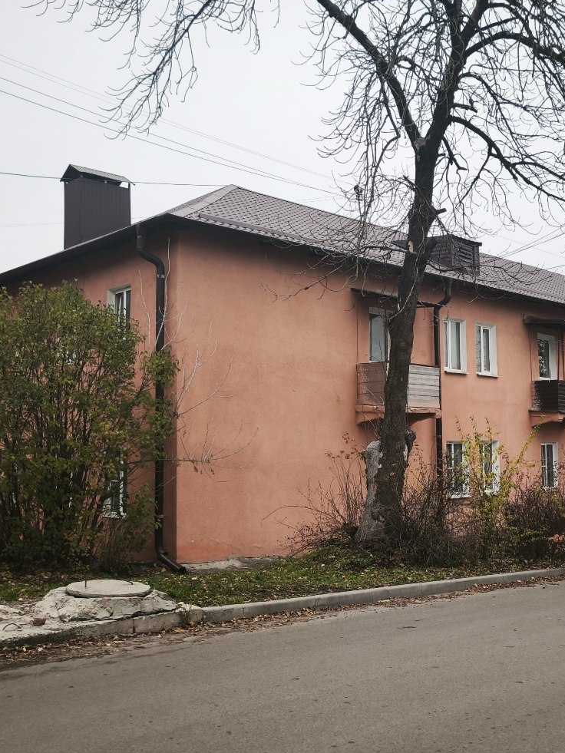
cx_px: 372
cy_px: 375
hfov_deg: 44.8
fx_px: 674
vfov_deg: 58.3
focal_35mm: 31
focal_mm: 5.35
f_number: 1.7
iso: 80
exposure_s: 1/211
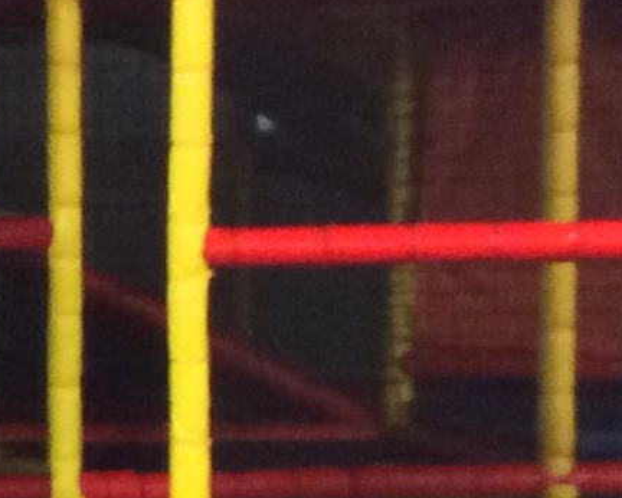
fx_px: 3426
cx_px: -407
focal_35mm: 186
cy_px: 427
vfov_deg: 8.3
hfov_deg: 9.9
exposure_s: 1/15
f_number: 2.4
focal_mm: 3.3
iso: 320
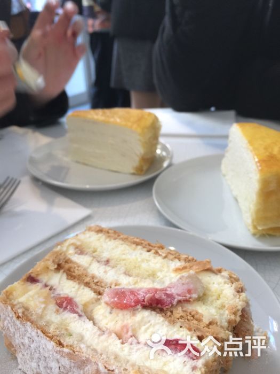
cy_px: 187
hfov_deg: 48.2
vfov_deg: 61.7
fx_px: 313
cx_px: 140
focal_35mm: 29
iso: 32
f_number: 2.2
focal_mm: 4.15
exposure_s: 1/15
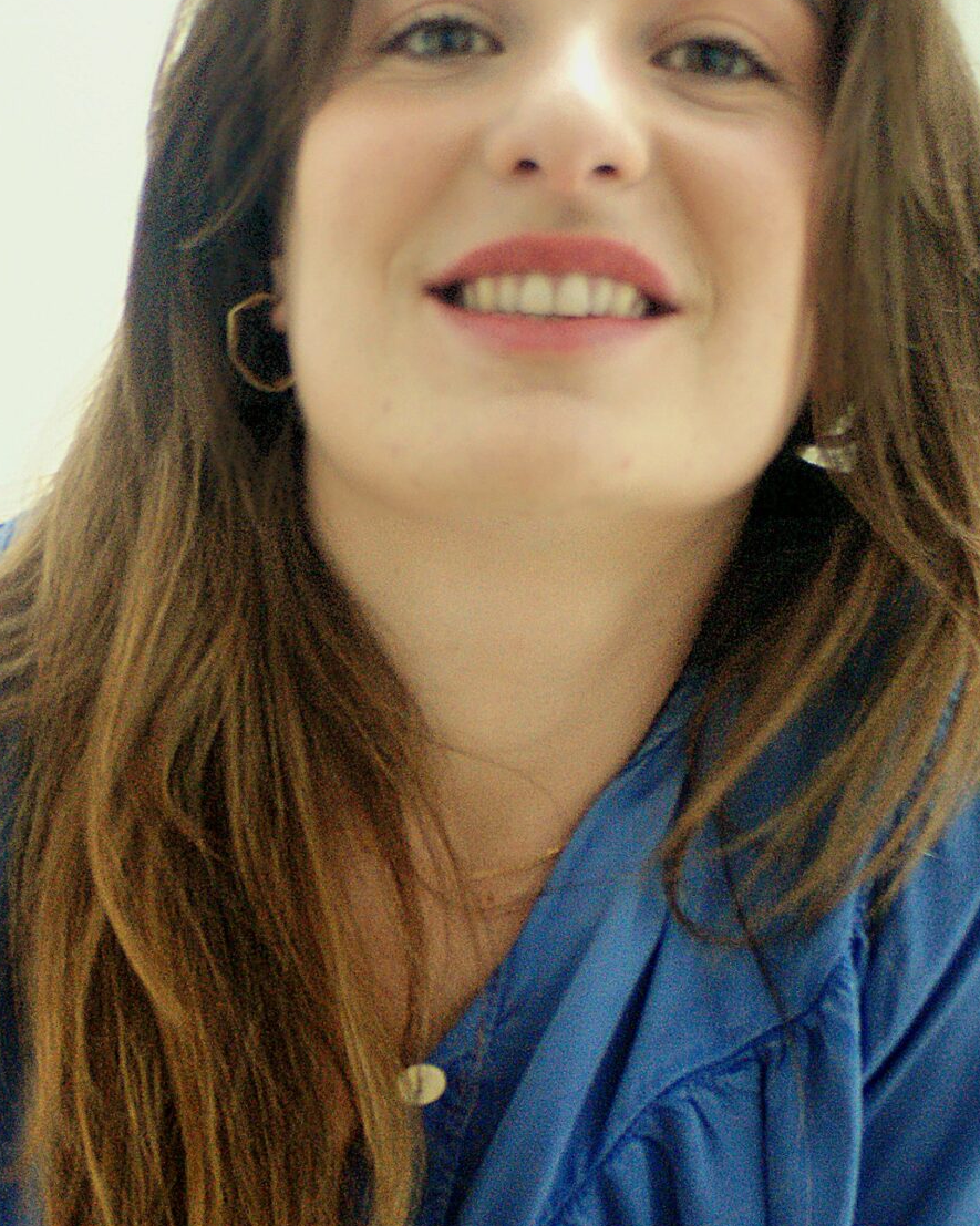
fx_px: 3228
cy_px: 730
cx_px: 251
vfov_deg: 21.5
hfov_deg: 17.2
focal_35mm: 89
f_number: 3.5
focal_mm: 28
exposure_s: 1/40
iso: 400
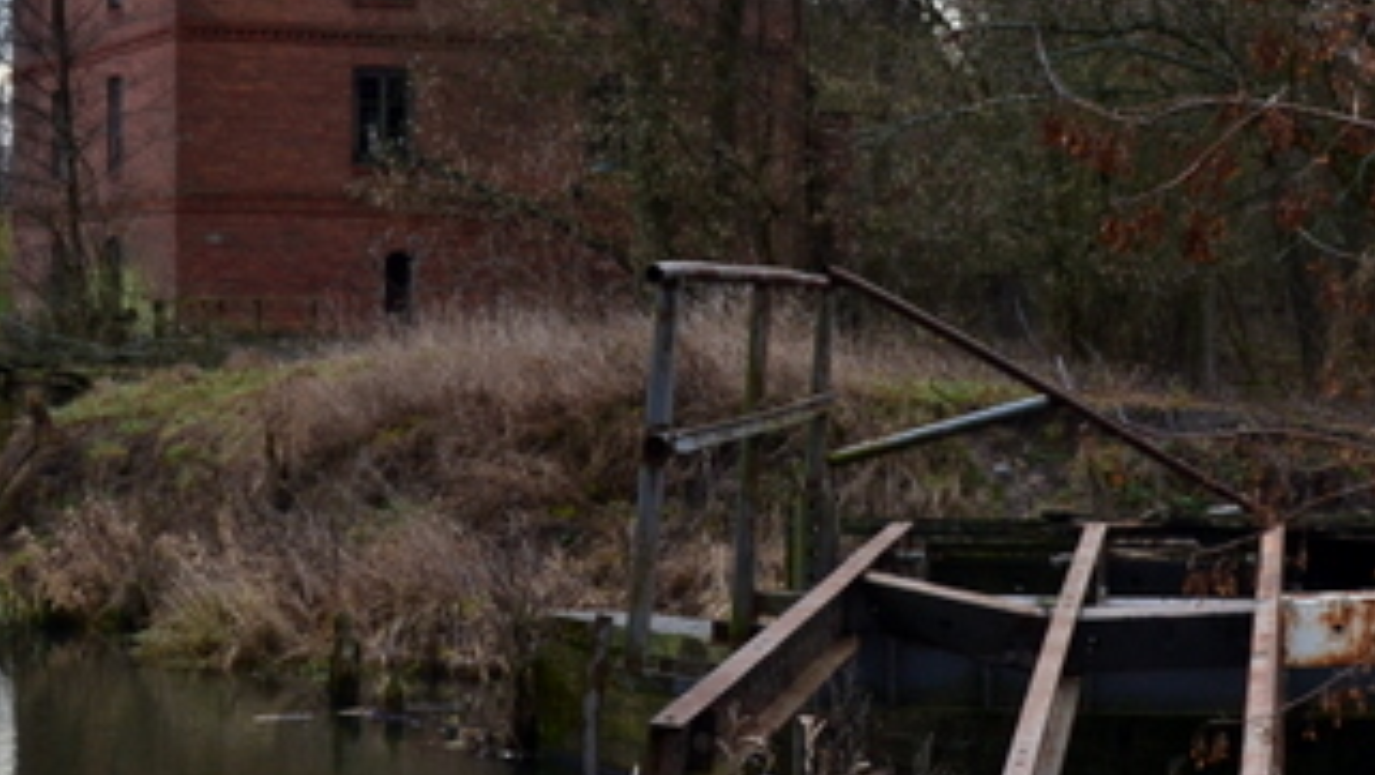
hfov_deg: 22.6
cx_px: 822
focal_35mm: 94
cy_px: 420
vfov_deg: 12.9
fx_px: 3429
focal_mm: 24
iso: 400
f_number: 9
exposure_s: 1/125
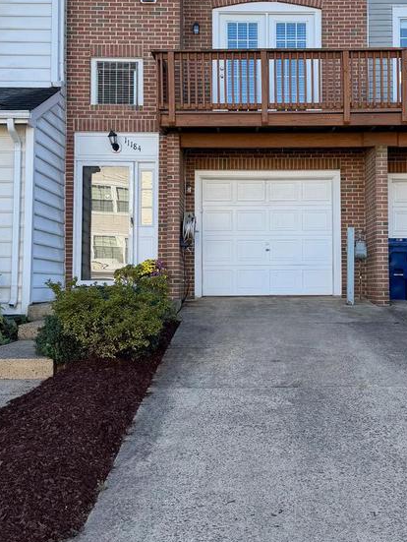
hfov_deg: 30.7
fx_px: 736
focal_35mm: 47
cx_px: 266
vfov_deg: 40.3
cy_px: 234
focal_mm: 6.76
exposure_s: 1/1314
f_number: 1.78
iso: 100
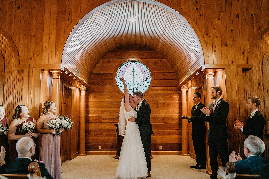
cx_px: 134
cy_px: 90
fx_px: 261
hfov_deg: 54.4
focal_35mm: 35
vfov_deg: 37.8
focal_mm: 35
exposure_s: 1/200
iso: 1600
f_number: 2
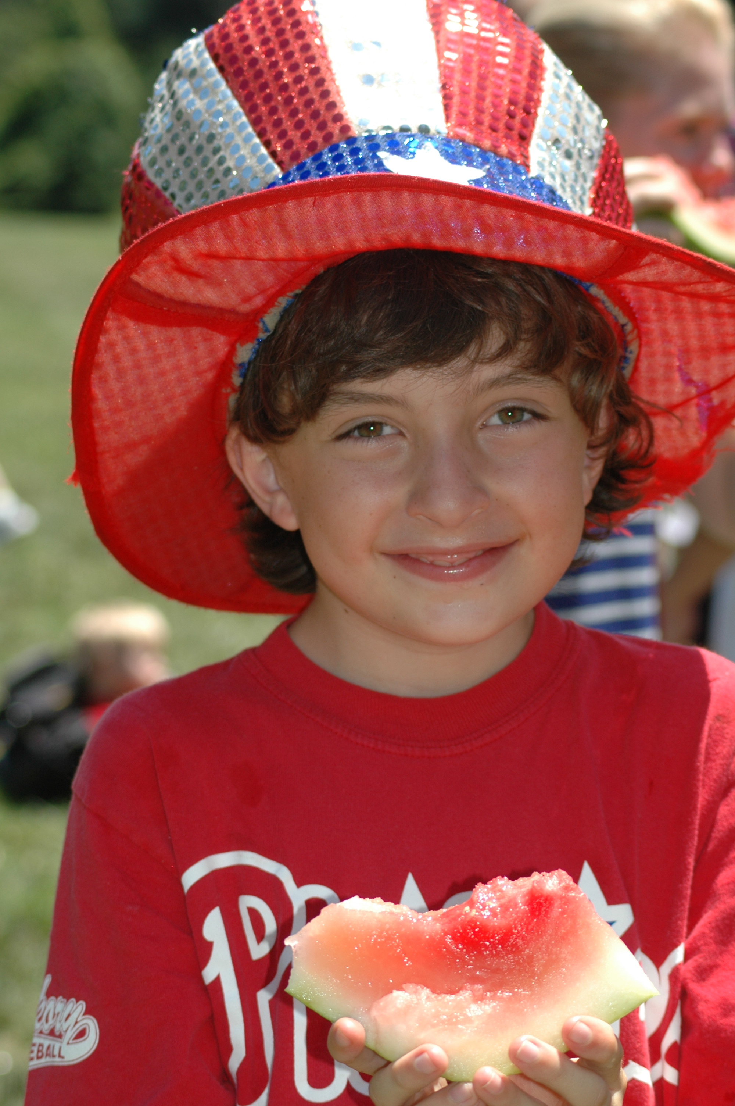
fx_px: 3221
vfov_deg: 19.5
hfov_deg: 13.0
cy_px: 553
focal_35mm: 105
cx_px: 368
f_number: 5.6
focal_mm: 70
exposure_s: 1/500
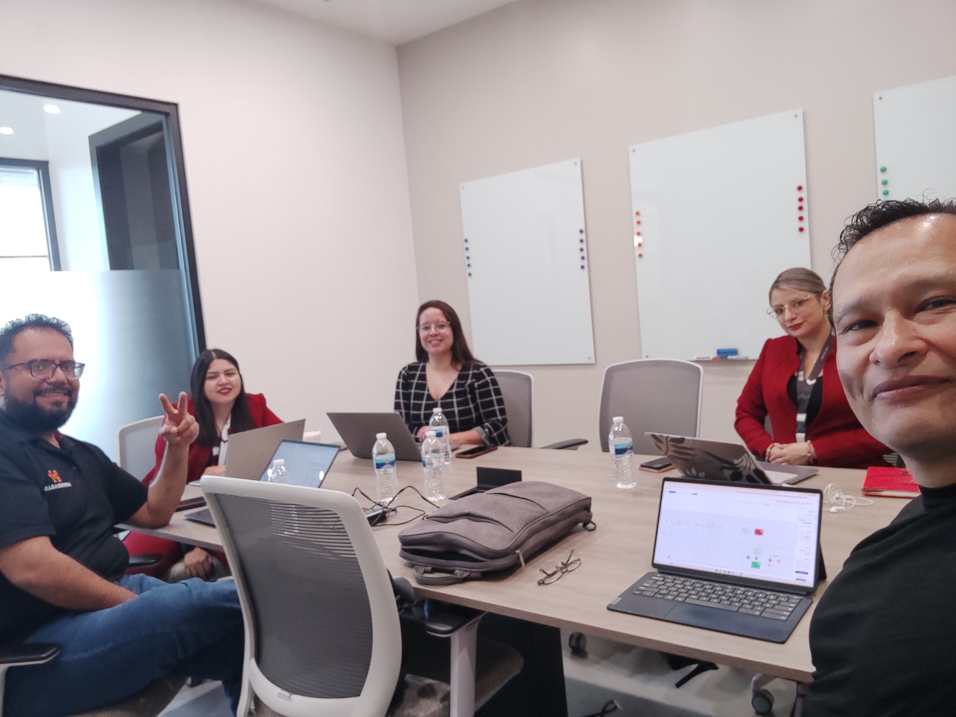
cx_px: 478
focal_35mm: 20
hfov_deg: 81.7
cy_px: 358
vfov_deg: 66.0
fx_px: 552
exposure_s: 1/30
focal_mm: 3.49
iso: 89
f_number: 2.45
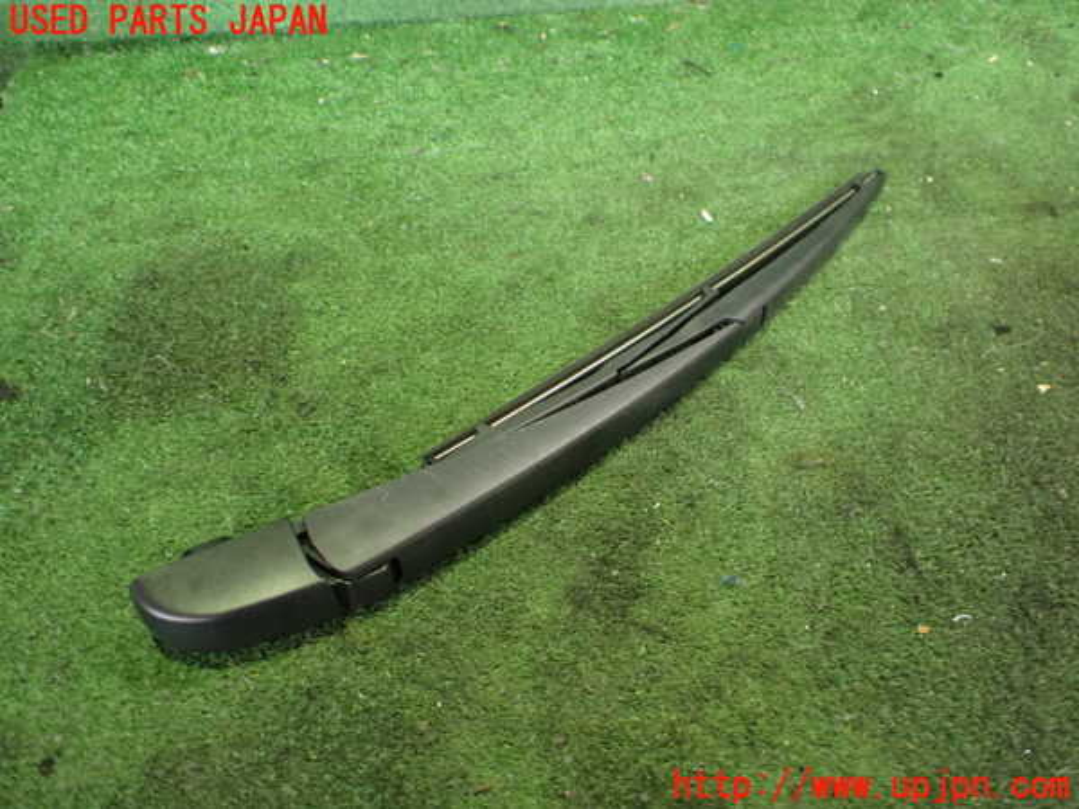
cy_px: 404
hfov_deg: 60.0
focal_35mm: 30
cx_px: 540
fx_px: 935
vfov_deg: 46.8
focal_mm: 5.4
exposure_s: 1/30
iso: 800
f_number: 2.3
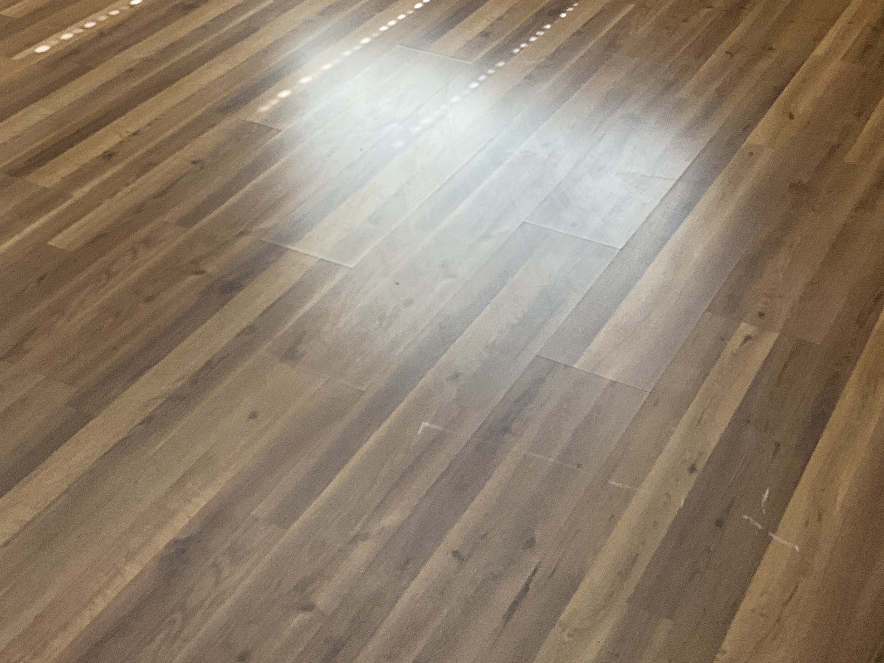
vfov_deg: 24.2
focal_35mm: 60
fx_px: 1532
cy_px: 192
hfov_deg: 32.1
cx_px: 391
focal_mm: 3
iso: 100
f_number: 1.8
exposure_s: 1/60
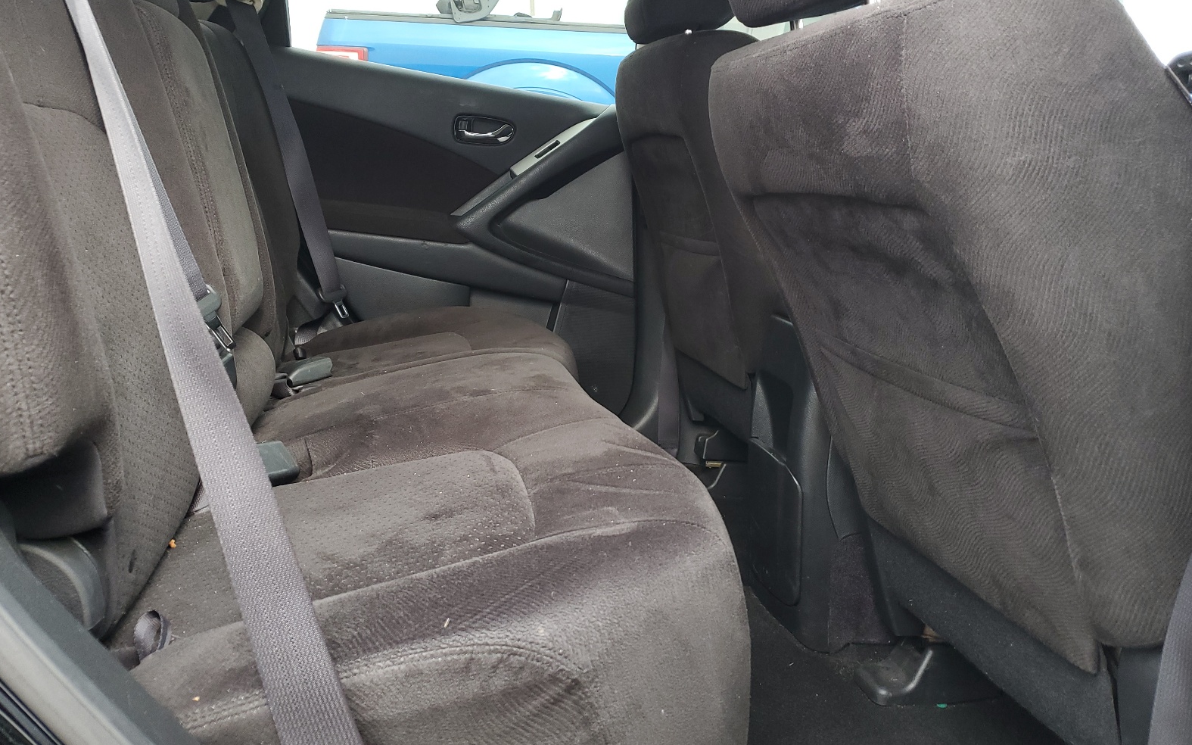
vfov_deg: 44.4
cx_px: 599
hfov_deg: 66.5
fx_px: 910
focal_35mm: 28
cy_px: 307
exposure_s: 1/120
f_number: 1.5
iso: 77
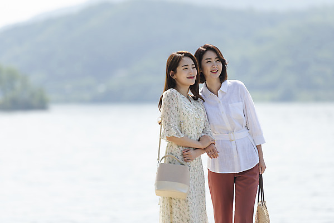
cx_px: 167
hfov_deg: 10.3
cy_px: 112
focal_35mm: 200
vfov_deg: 6.9
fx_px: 1856
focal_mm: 200
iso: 100
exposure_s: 1/2500
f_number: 2.8
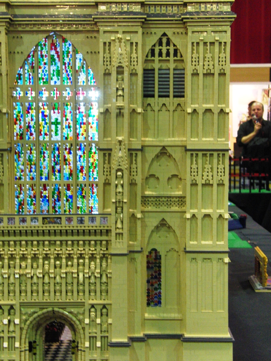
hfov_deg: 20.2
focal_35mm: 73
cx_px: 136
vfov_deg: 26.7
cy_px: 180
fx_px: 762
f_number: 3.6
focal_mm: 13
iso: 400
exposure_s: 1/15
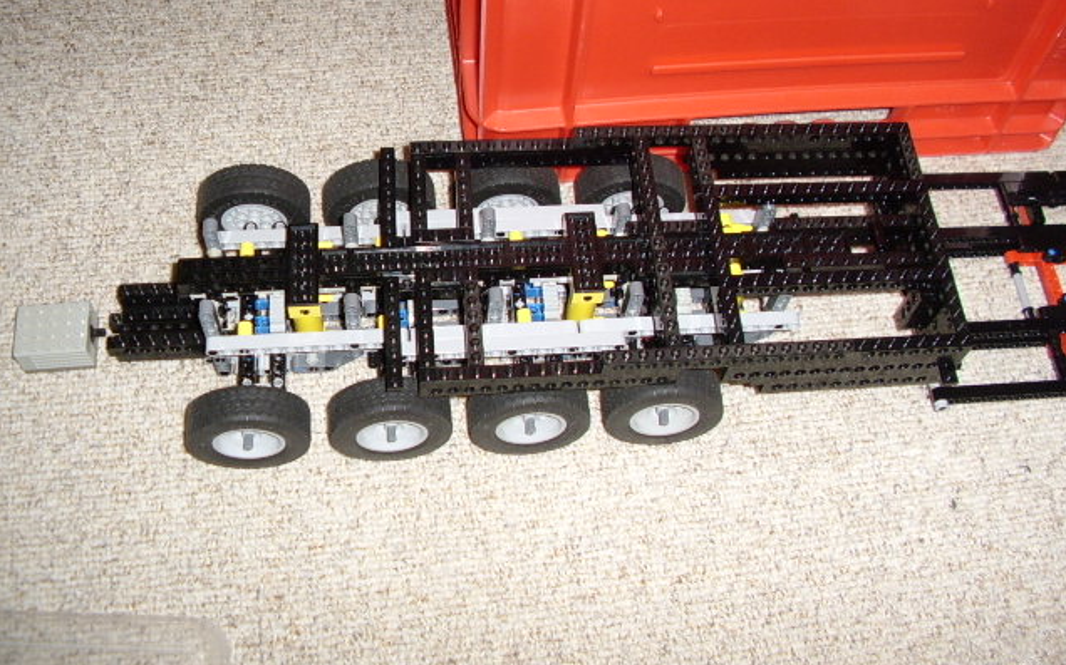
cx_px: 533
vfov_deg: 39.3
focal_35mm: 32
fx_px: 929
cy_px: 280
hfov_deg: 59.7
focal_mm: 5.8
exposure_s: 1/30
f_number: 2.9
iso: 183
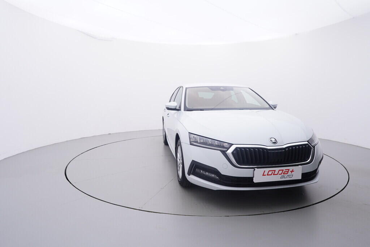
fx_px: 231
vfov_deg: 56.2
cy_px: 124
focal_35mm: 22
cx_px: 185
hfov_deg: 77.3
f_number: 5
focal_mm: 15
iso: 200
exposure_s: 1/80
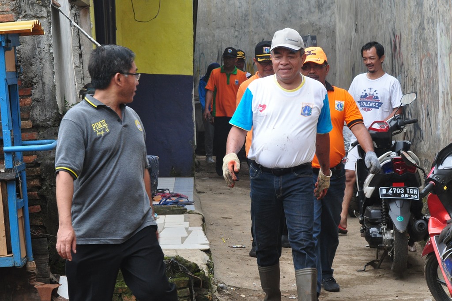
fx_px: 1036
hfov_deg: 24.6
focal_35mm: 82
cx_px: 226
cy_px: 150
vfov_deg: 16.6
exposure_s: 1/125
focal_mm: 55
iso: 800
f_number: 9
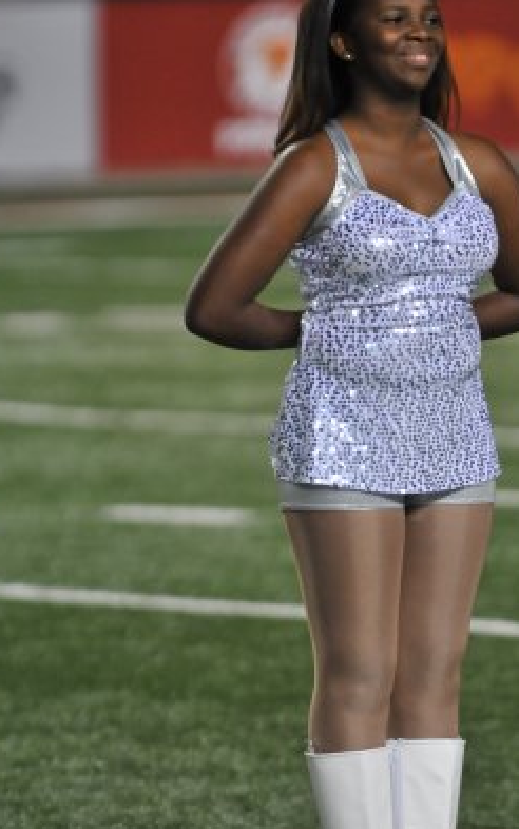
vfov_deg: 4.5
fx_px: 10535
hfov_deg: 2.8
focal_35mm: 466
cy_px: 392
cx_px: 393
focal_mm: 200
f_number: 2.8
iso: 800
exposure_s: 1/400
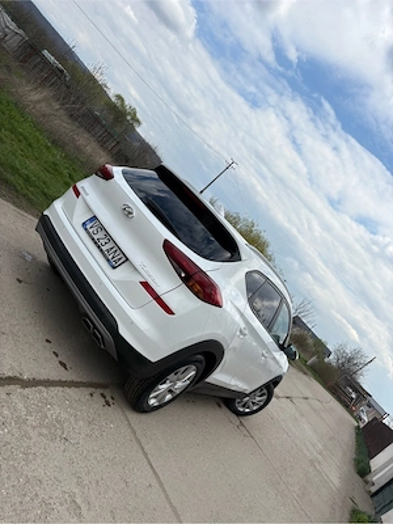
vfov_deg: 67.3
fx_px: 394
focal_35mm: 26
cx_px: 196
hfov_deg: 53.1
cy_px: 262
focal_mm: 5.96
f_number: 1.6
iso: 50
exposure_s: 1/4329
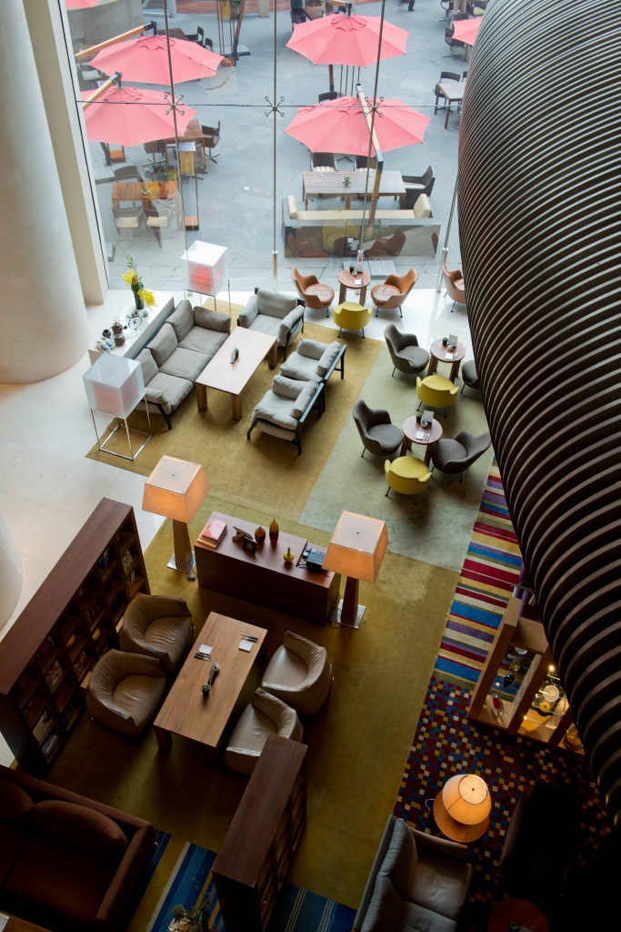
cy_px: 466
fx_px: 828
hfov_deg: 41.1
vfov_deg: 58.7
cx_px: 310
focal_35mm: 32
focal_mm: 32
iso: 320
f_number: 7.1
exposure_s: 1/13
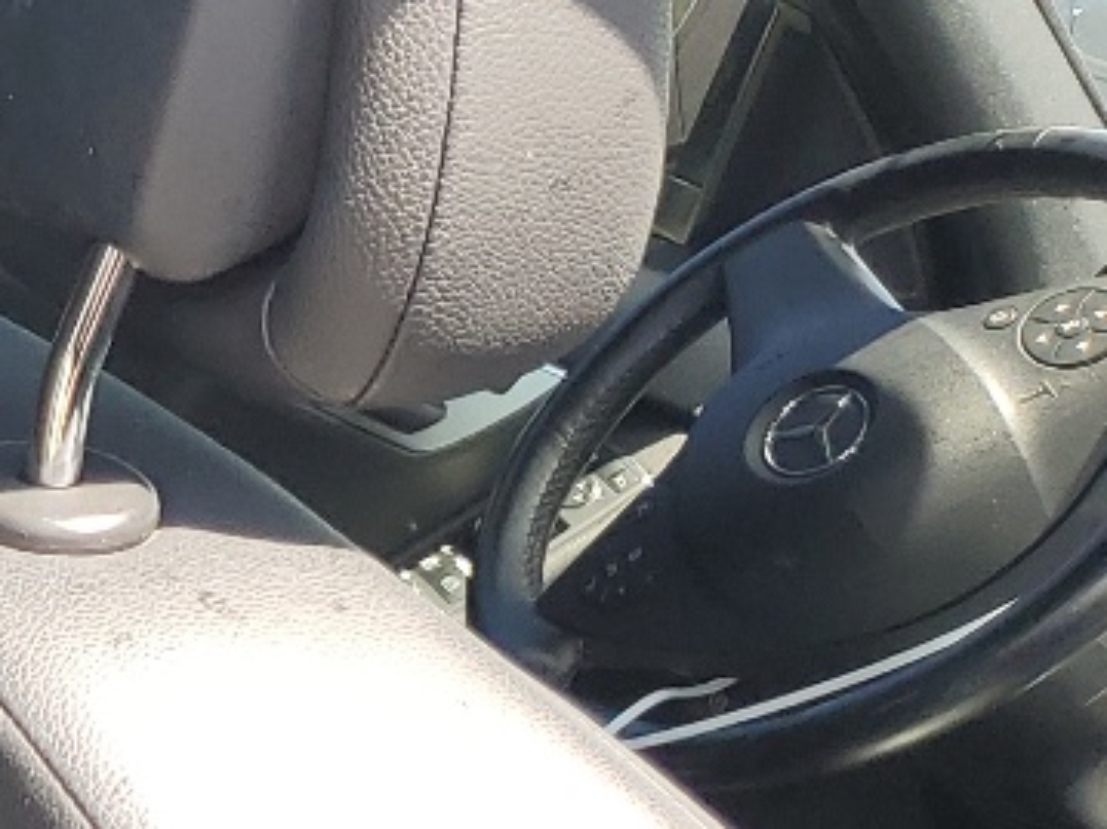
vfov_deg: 12.7
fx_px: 3708
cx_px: -1357
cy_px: 536
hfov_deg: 13.5
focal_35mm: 116
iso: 50
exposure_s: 1/323
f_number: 1.5
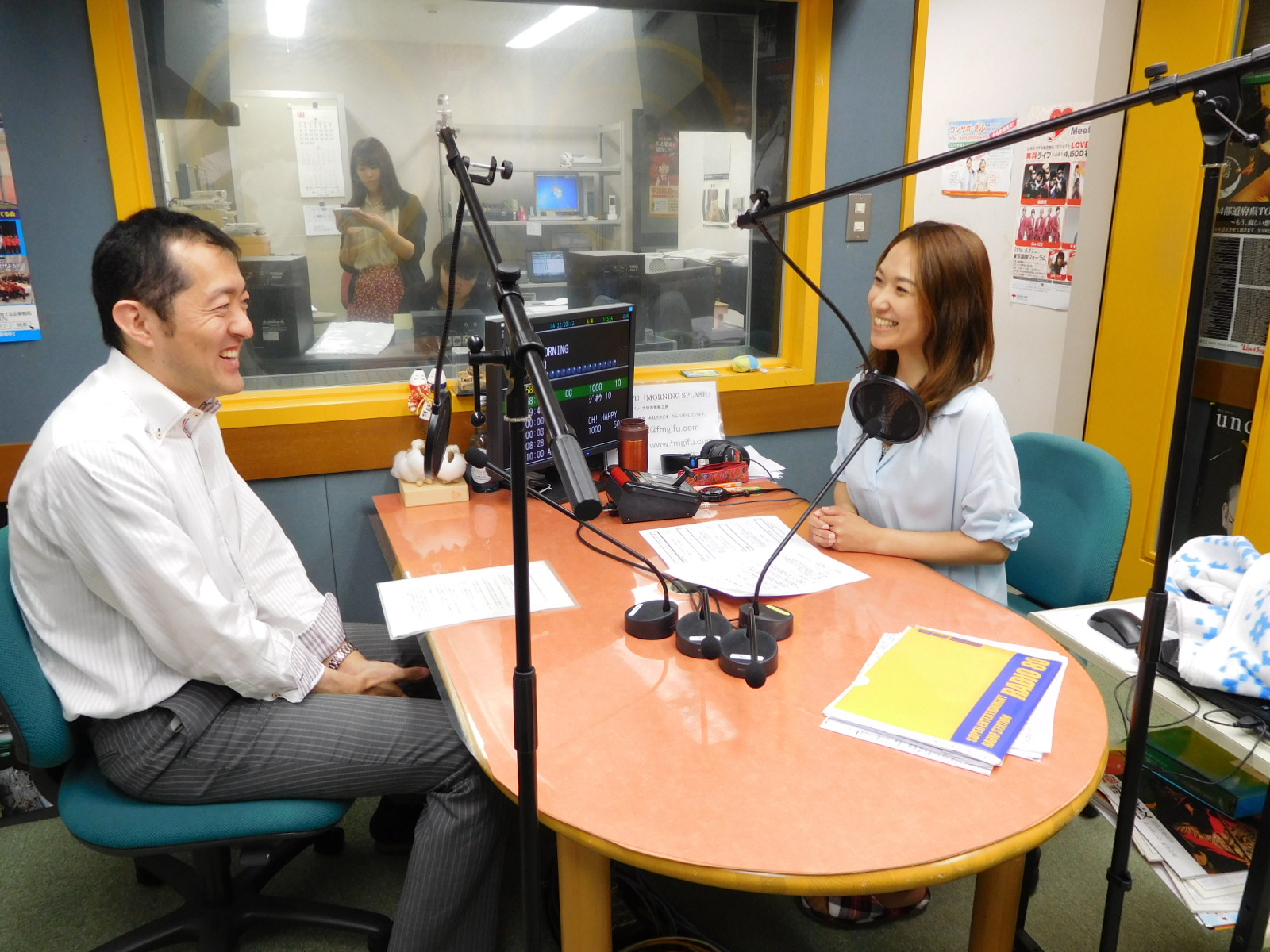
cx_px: 635
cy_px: 476
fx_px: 917
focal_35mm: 25
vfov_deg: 54.9
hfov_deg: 69.4
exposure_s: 1/30
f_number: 3.4
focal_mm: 4.5
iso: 160
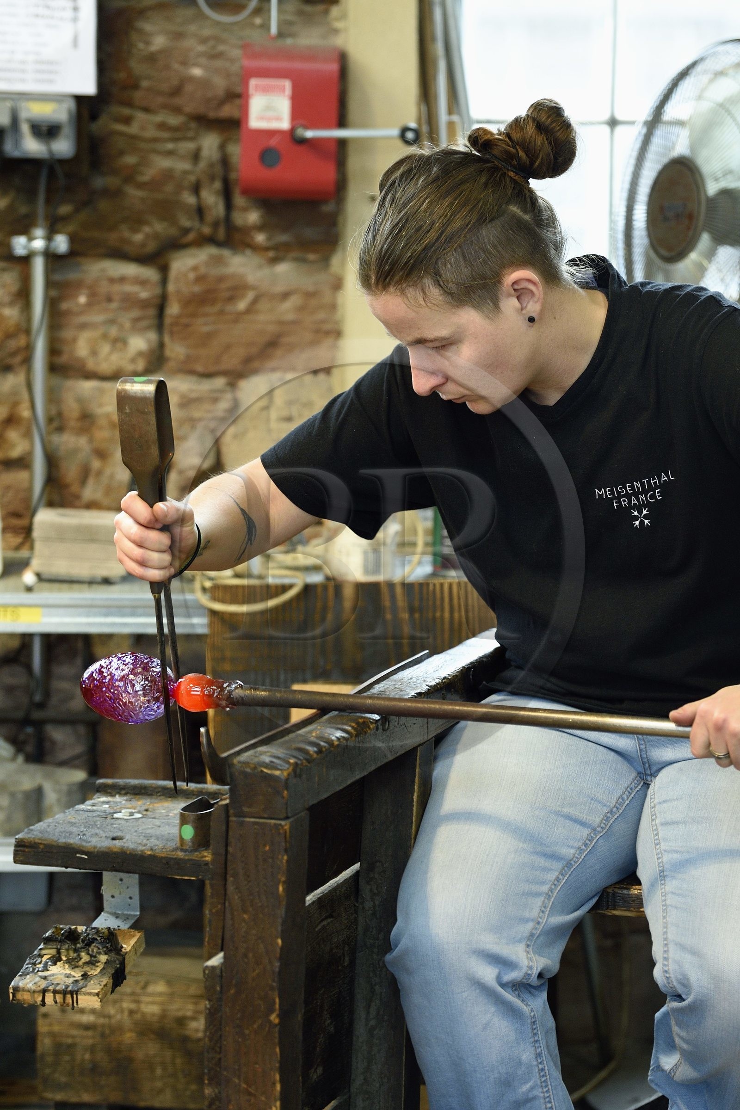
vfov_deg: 17.1
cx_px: 370
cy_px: 555
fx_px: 3700
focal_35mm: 120
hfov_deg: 11.4
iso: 1600
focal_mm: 120
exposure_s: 1/100
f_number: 4.5
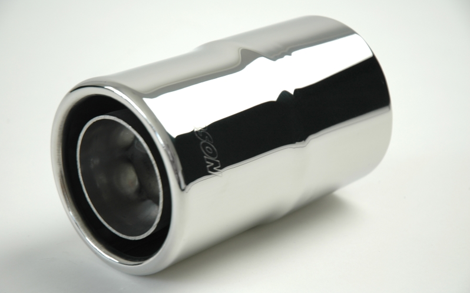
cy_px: 154
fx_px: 1216
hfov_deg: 21.9
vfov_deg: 13.7
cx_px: 235
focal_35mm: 95
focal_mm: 62
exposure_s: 1/10
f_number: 4.5
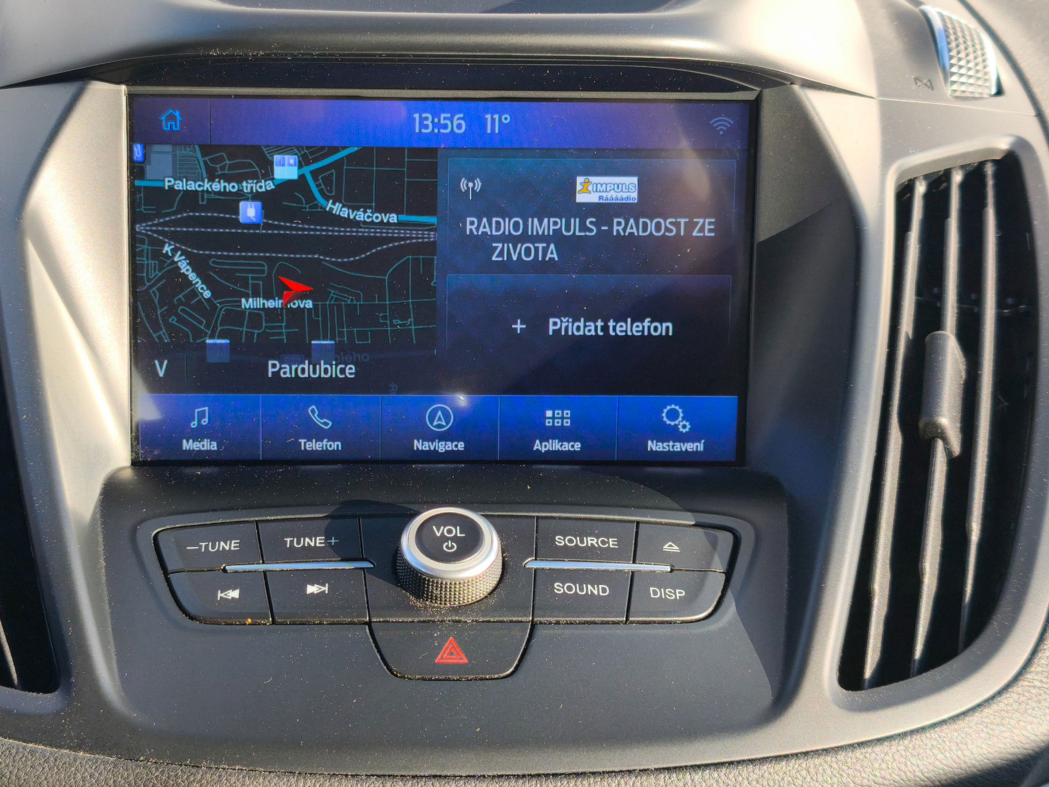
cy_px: 347
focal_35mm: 63
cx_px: 457
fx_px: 1909
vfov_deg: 23.3
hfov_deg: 30.7
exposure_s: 1/270
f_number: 1.6
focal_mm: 6.57
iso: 50
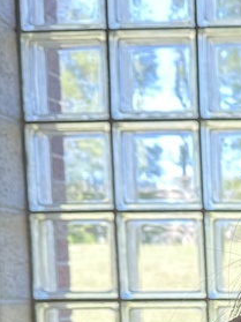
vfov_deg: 21.0
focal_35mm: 88
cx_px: 440
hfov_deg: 14.6
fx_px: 818
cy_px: 365
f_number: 1.78
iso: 100
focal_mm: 6.86
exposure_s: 1/162
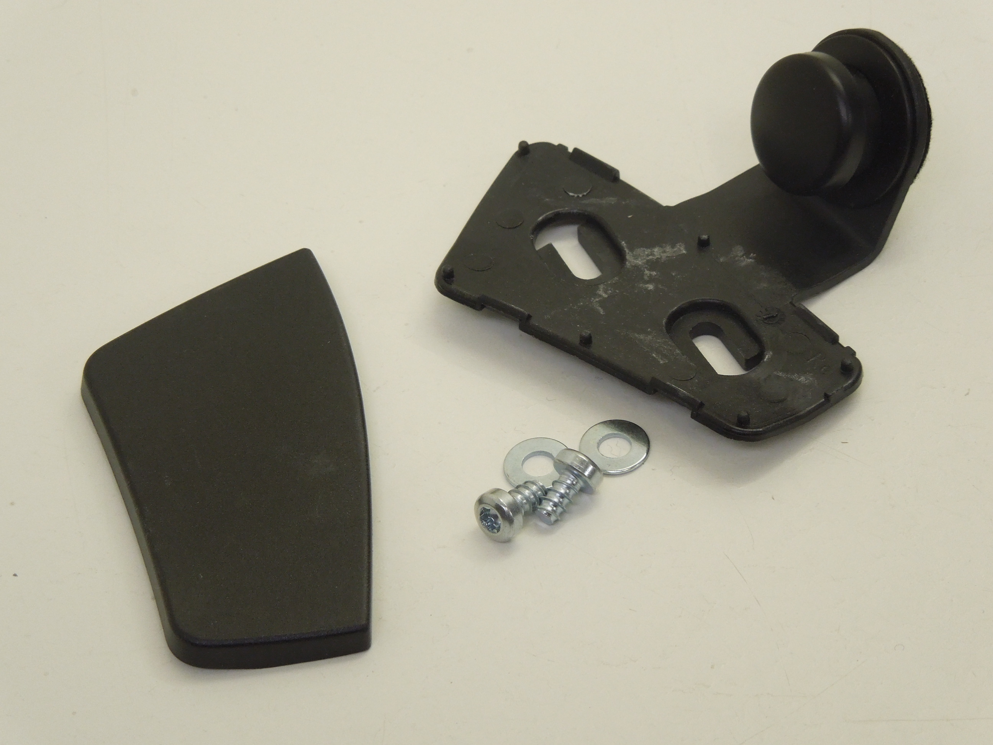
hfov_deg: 18.5
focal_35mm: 106
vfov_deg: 14.0
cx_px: 496
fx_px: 3041
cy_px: 372
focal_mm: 19.1
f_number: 4.7
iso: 400
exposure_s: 1/40
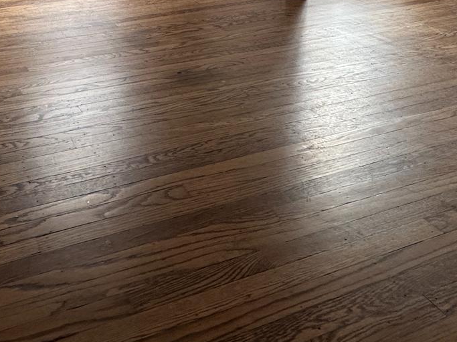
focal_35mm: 42
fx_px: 554
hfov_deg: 43.2
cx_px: 108
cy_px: -145
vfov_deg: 26.7
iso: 100
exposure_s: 1/99
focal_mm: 2.22
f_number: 2.2
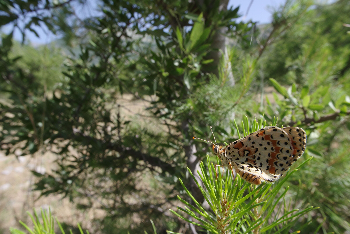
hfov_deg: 81.2
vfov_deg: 59.5
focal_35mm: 21
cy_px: 117
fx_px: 204
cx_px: 175
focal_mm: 14
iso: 1250
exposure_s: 1/320
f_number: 14
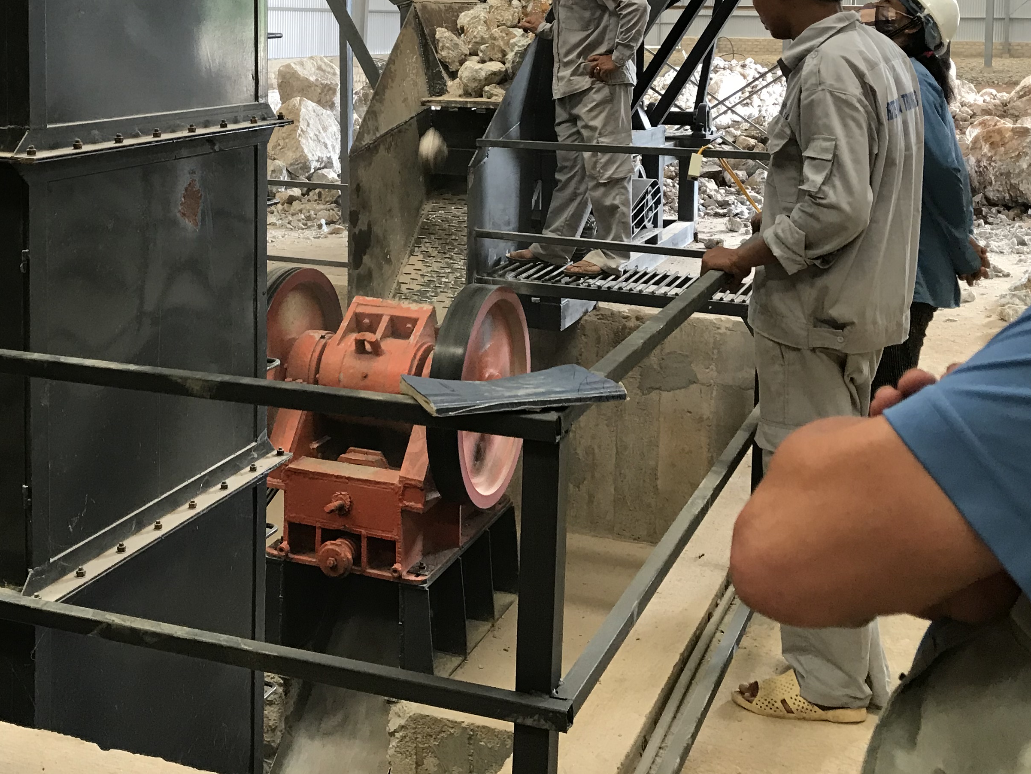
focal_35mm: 47
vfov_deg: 30.0
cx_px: 397
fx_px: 1400
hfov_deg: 40.2
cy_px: 126
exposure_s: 1/17
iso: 40
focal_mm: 3.99
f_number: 1.8
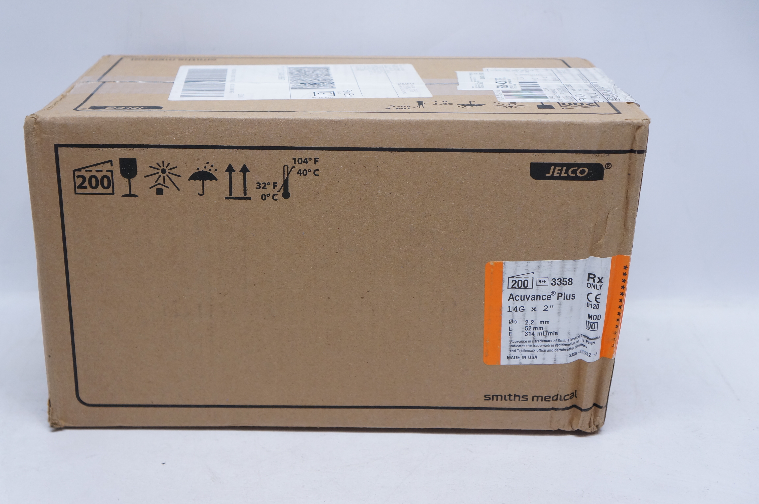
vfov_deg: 27.2
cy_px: 239
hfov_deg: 40.0
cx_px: 359
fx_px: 1043
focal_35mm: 50
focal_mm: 31
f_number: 4.5
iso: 800
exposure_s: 1/125
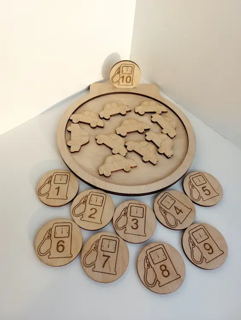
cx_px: 120
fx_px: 223
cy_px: 160
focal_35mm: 24
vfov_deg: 71.6
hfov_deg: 56.8
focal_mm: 5.23
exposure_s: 1/220
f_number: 1.8
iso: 25
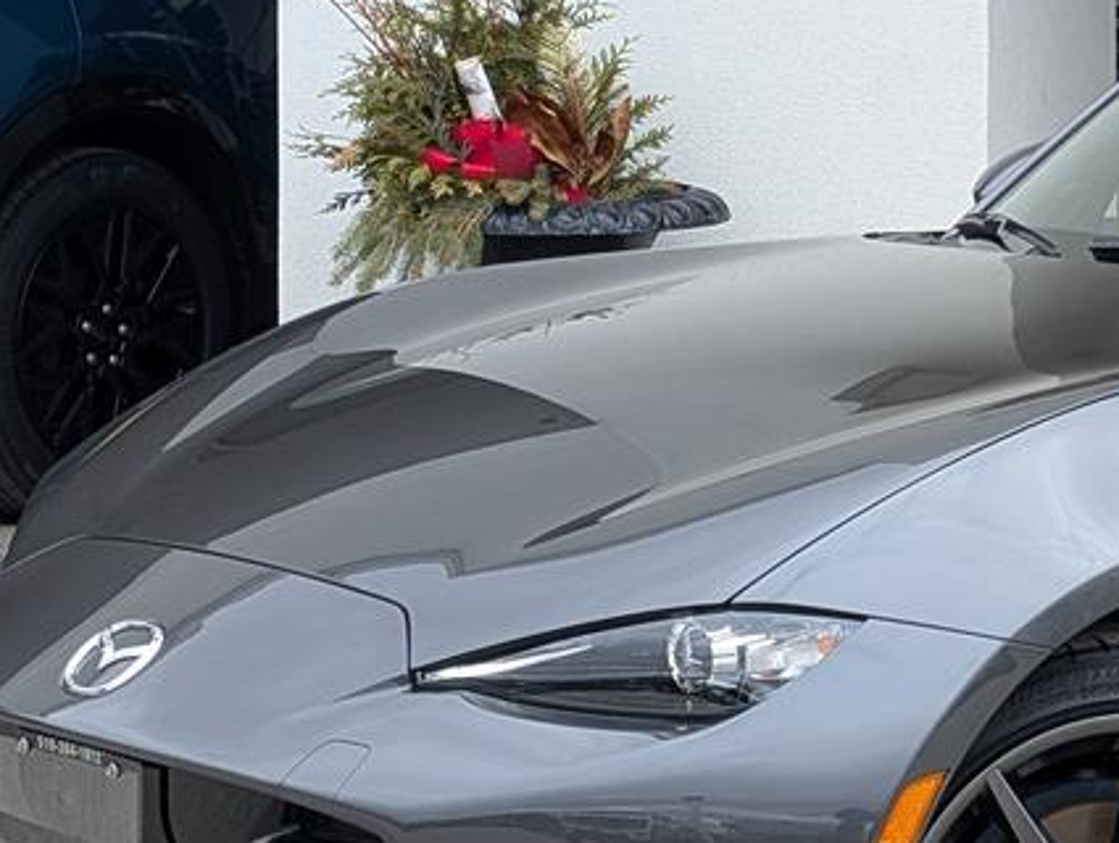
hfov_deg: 13.1
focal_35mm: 147
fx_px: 4759
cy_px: 11
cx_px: 1360
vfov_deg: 10.0
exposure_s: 1/318
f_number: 1.68
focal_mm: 6.9
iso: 21
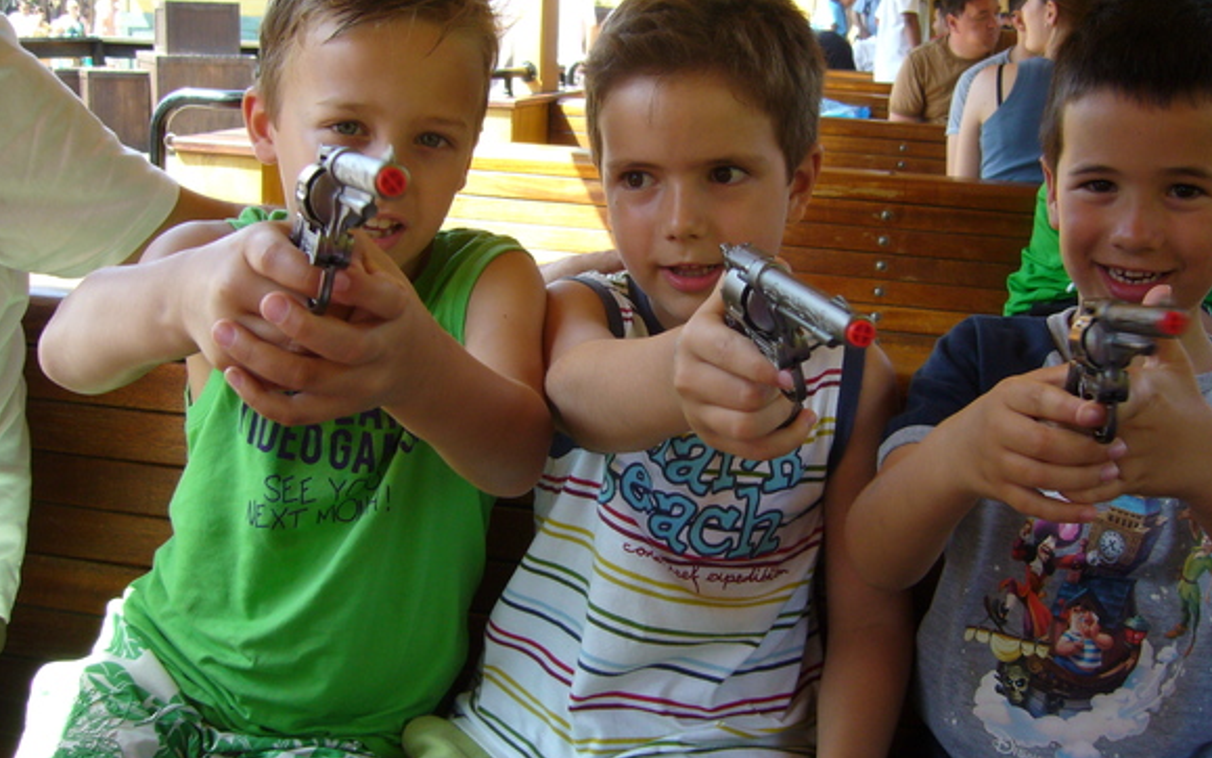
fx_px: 1354
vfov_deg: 31.2
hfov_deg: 48.1
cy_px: 329
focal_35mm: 41
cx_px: 666
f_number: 2.8
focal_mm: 5.8
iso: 100
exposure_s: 1/160
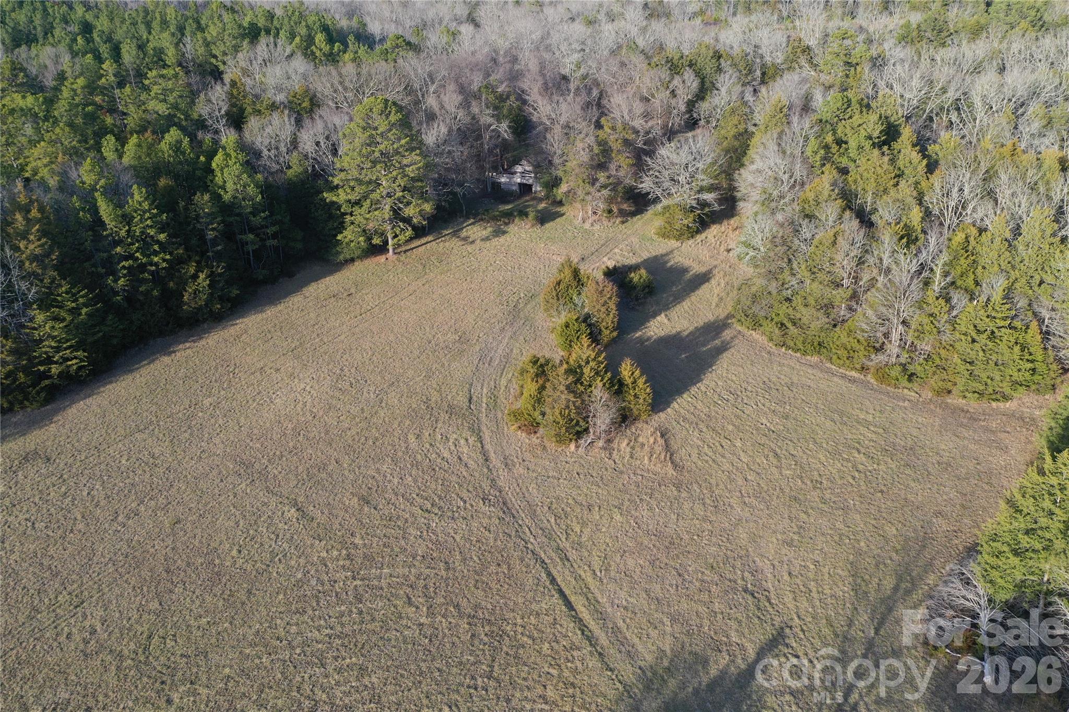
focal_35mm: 28
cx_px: 534
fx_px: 831
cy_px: 356
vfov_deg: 46.4
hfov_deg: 65.5
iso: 100
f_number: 5
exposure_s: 1/200
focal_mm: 10.26
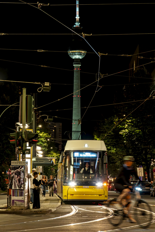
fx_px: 833
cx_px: 78
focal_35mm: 129
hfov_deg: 10.6
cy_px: 116
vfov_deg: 15.9
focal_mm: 86
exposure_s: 1/13
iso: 2500
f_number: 5.6
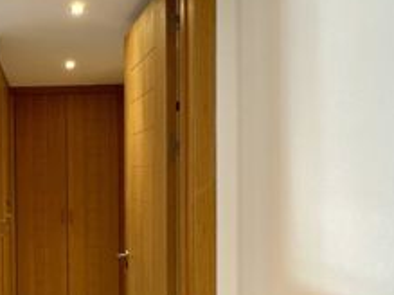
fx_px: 512
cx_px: 4
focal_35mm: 45
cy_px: 191
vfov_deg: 32.0
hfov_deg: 37.8
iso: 200
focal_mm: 2.22
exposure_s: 1/100
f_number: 2.2
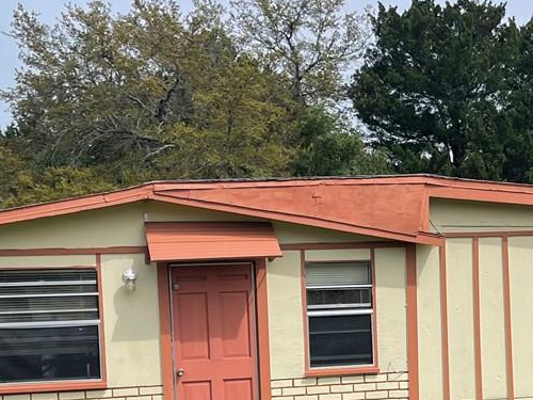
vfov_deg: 18.2
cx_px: 446
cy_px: 348
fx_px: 1232
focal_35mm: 80
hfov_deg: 23.9
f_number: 1.6
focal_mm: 5.1
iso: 32
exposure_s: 1/3922
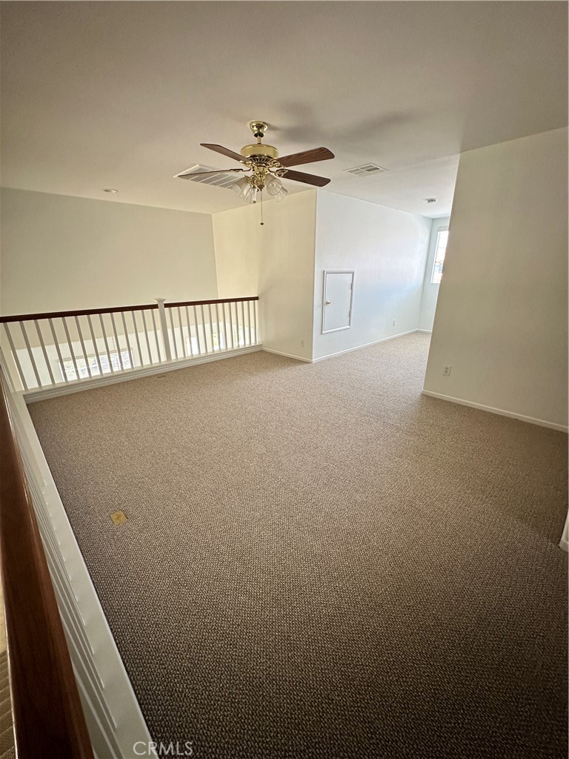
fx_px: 307
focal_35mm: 14
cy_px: 380
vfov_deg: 102.1
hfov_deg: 85.7
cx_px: 284
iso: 250
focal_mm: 2.22
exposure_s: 1/99
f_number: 2.2
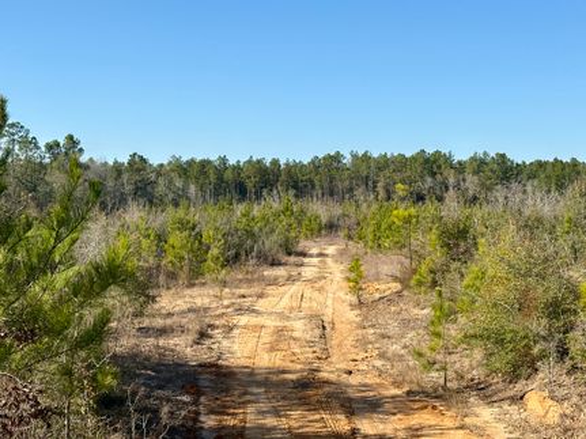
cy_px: 220
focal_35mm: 52
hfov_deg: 36.8
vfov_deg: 28.0
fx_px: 880
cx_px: 293
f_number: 1.6
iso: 32
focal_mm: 5.96
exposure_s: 1/2212
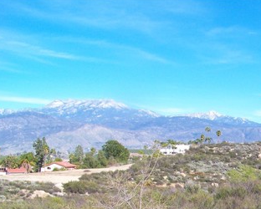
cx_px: 245
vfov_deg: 22.5
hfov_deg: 27.4
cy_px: 197
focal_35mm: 66
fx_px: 510
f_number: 3.6
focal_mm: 5.85
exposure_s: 1/500
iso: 64
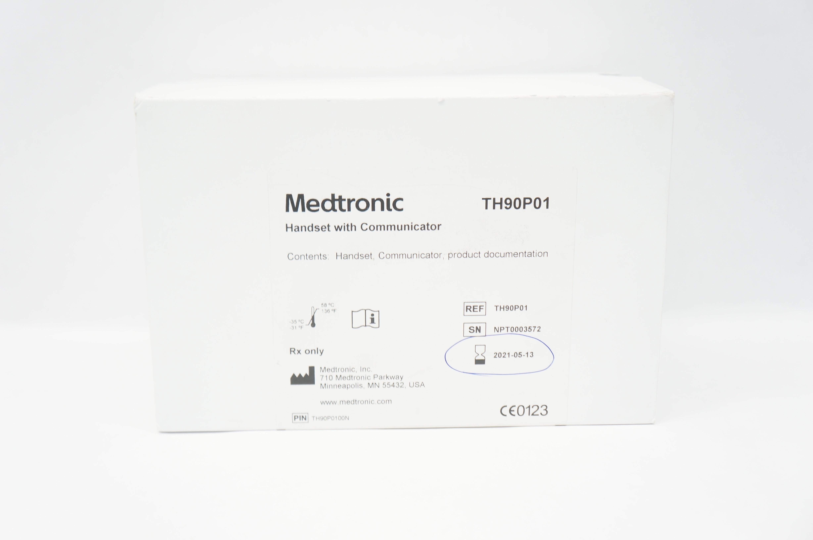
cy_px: 270
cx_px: 406
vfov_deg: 32.9
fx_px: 914
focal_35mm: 40
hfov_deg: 48.0
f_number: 4
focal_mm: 27
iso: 400
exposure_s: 1/60
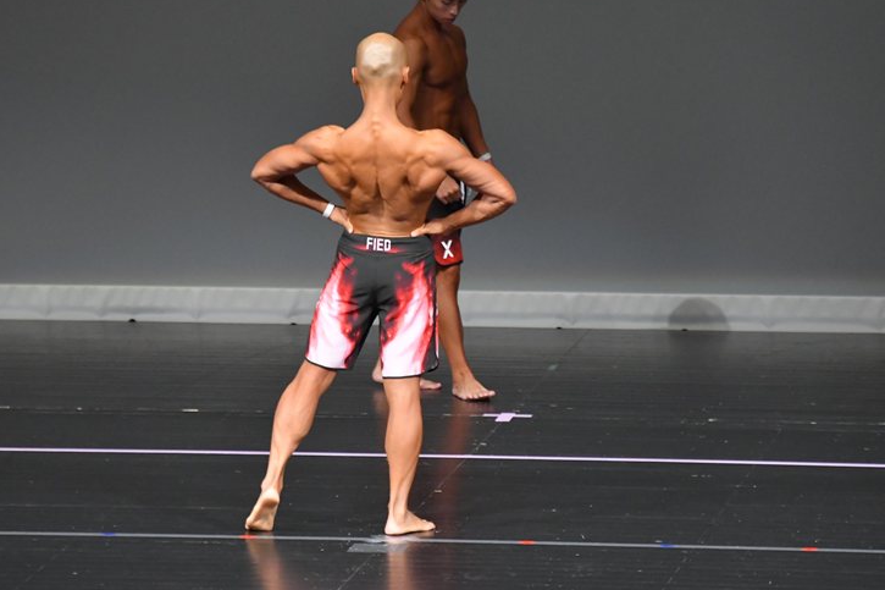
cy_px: 300
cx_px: 430
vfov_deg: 3.4
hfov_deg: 5.1
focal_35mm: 401
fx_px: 9855
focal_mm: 250
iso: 5000
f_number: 5.6
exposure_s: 1/400
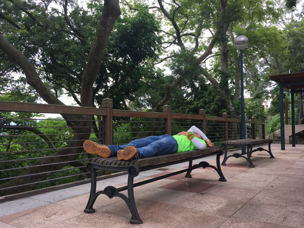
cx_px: 152
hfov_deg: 61.7
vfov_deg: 48.2
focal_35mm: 29
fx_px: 255
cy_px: 114
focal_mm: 4.15
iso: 25
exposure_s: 1/284
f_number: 2.2
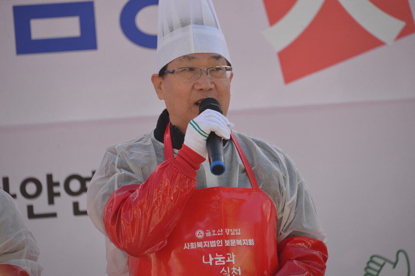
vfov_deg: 5.5
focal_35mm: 250
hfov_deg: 8.2
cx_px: 208
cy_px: 138
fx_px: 2882
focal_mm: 250
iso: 250
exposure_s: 1/500
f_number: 5.6
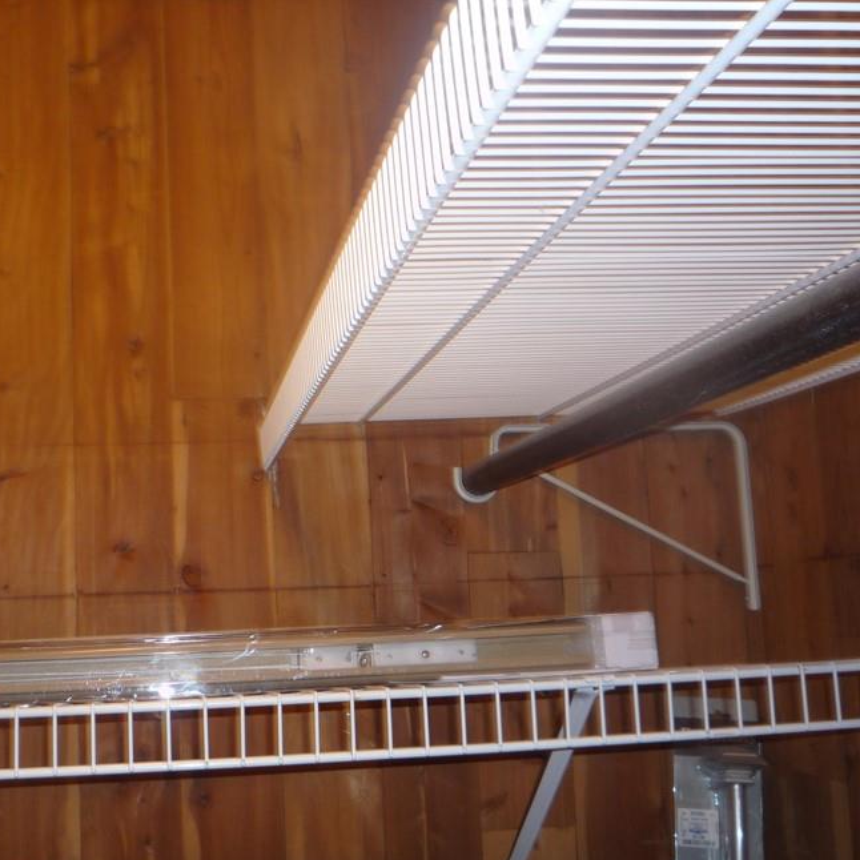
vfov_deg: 40.0
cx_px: 286
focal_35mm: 42
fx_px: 1181
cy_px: 467
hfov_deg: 39.5
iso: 100
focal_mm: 5.2
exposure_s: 1/8
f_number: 3.3
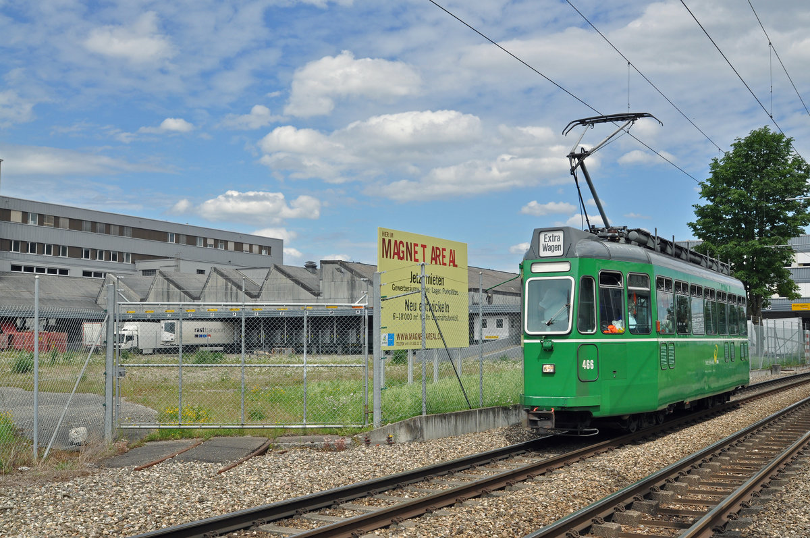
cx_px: 405
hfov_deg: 49.6
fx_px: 876
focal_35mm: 39
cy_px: 269
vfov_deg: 34.1
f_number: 11
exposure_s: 1/500
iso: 400
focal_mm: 26
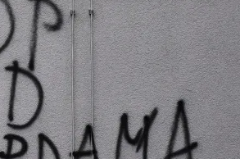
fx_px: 1710
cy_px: 113
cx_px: -25
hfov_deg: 8.0
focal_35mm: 257
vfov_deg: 5.3
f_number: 10
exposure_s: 1/1600
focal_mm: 66
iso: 2500
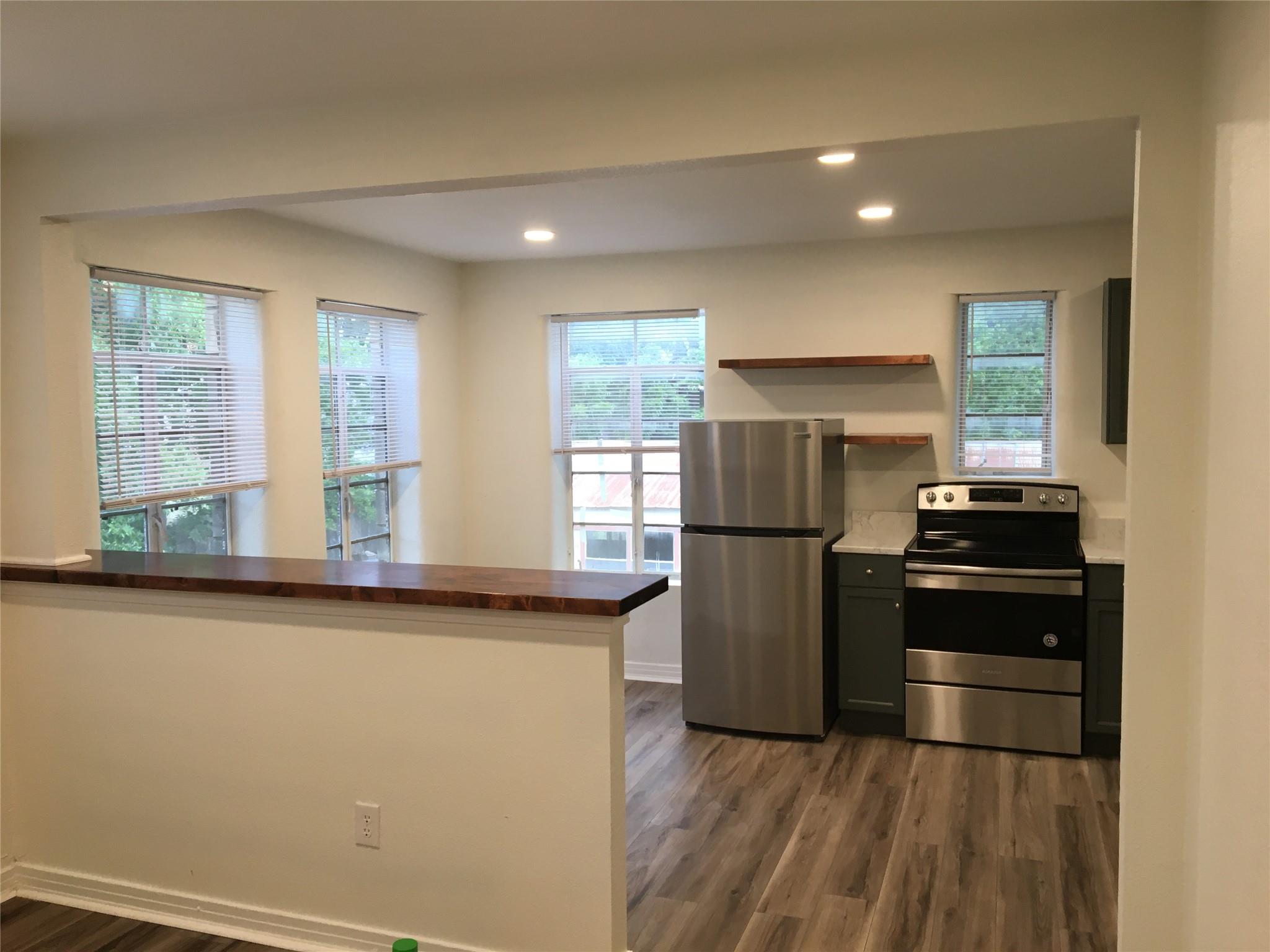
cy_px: 476
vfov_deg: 48.2
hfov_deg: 61.7
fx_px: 1064
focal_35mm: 29
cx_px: 635
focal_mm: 4.15
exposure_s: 1/30
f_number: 2.2
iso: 50
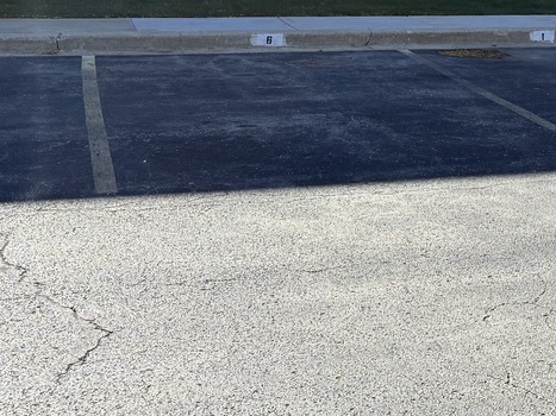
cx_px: 594
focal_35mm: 74
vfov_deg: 18.0
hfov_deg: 24.7
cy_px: -184
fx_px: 1188
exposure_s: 1/3145
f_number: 1.78
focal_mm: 6.76
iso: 125
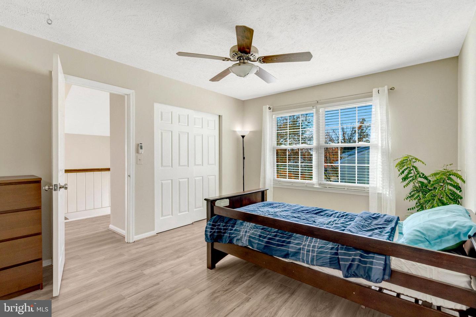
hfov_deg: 96.8
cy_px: 158
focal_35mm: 16
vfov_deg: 73.7
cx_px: 238
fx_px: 211
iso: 1250
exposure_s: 1/160
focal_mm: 16
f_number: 8
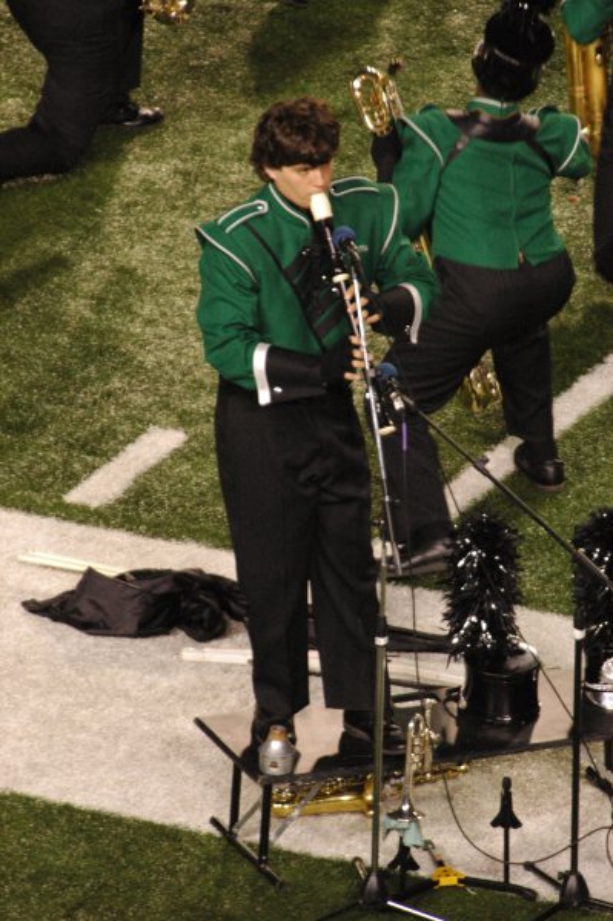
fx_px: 15350
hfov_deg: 2.3
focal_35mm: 600
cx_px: 306
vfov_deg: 3.4
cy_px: 460
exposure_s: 1/50
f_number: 5.6
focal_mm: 400
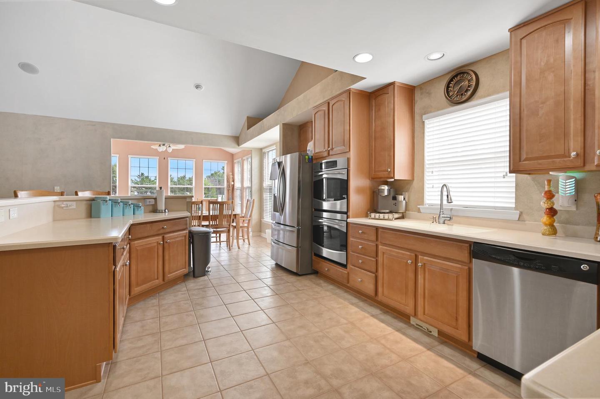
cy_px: 200
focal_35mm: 16
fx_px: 266
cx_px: 300
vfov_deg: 73.7
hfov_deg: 96.8
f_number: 5
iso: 250
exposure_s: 1/125
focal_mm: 16
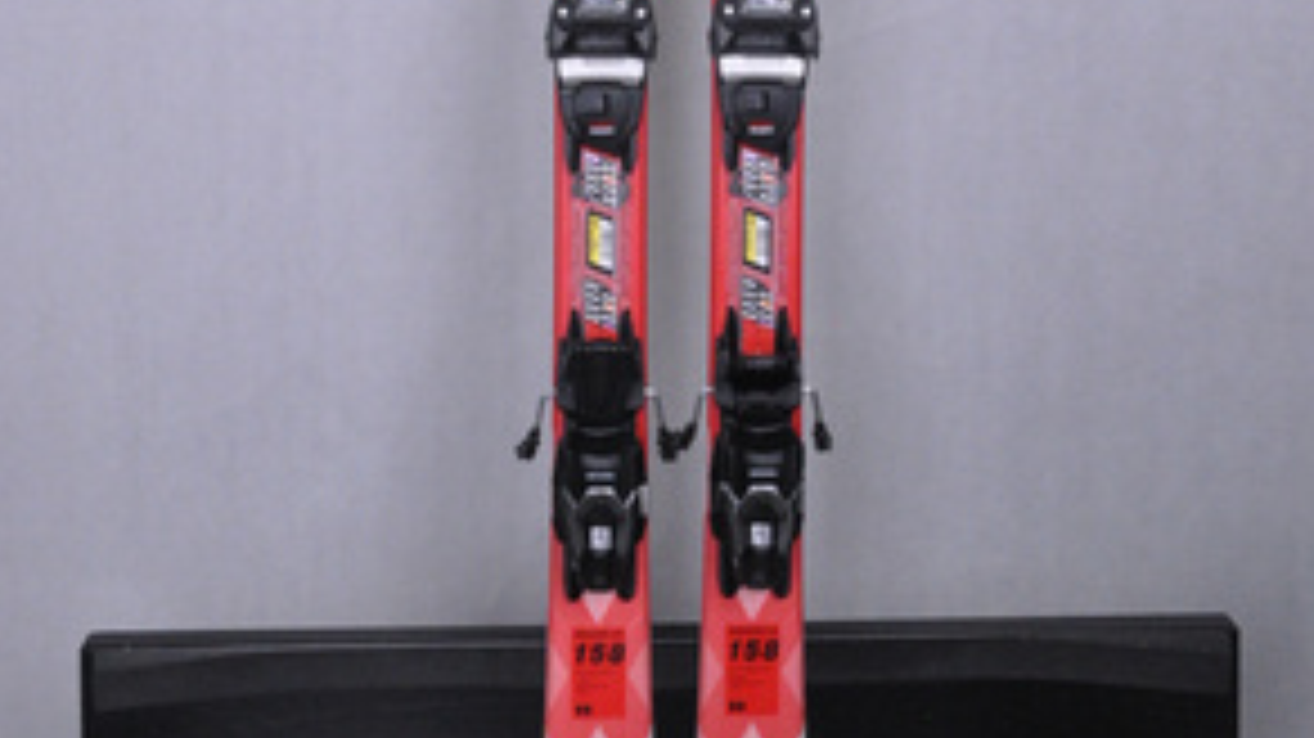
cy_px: 81
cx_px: 668
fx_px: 2020
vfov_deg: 20.3
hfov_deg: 36.0
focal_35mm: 58
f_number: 9.5
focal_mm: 24
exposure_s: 1/125
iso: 3200
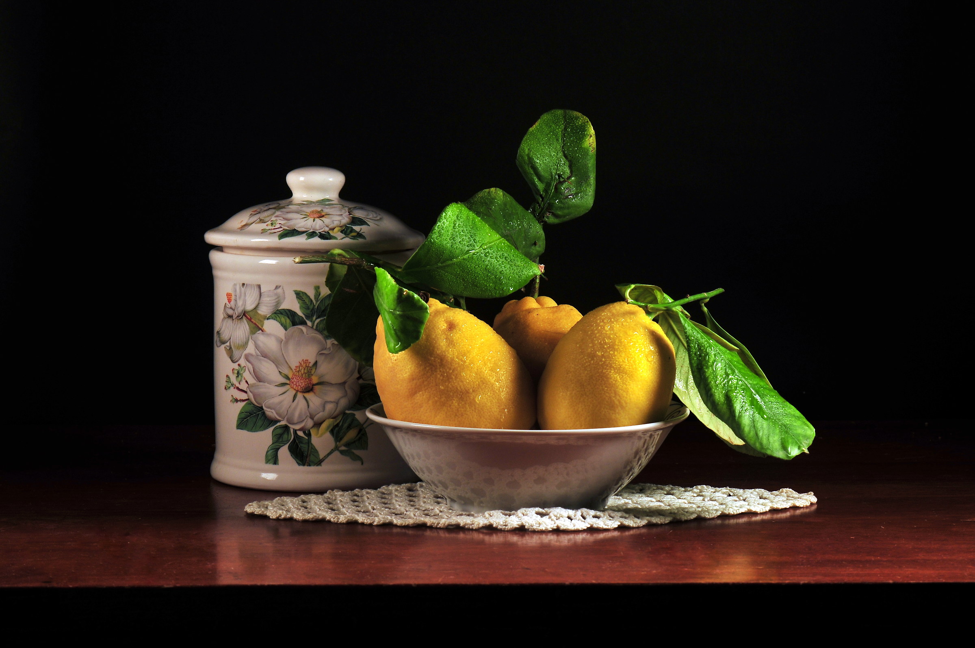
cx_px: 488
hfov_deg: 16.1
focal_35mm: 128
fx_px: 3449
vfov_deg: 10.7
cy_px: 324
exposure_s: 1/2
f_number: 11
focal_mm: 85
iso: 200
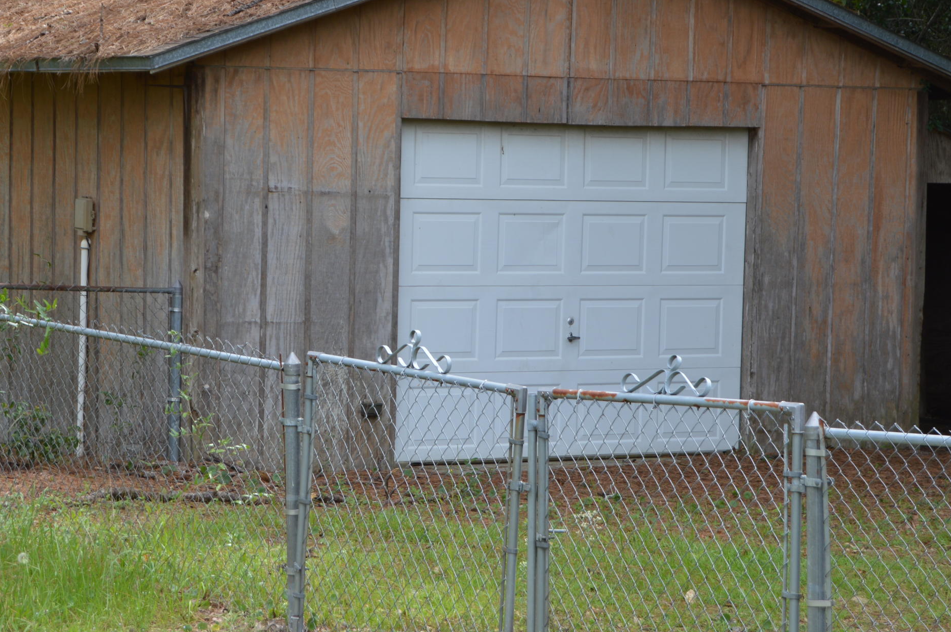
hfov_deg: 15.5
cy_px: 136
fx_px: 3505
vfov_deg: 10.3
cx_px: 437
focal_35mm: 133
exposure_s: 1/125
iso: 100
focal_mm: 55
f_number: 5.6
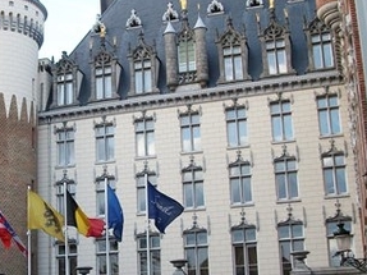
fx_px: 710
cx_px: 68
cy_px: 180
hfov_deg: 28.3
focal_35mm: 67
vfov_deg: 21.8
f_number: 2.9
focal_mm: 5.7
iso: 80
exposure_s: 1/160
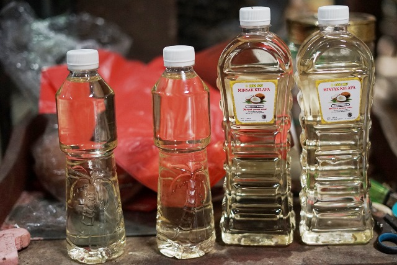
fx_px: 551
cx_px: 198
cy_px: 132
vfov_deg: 27.0
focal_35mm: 50
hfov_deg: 39.6
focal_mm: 50
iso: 2000
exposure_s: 1/200
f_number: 1.8
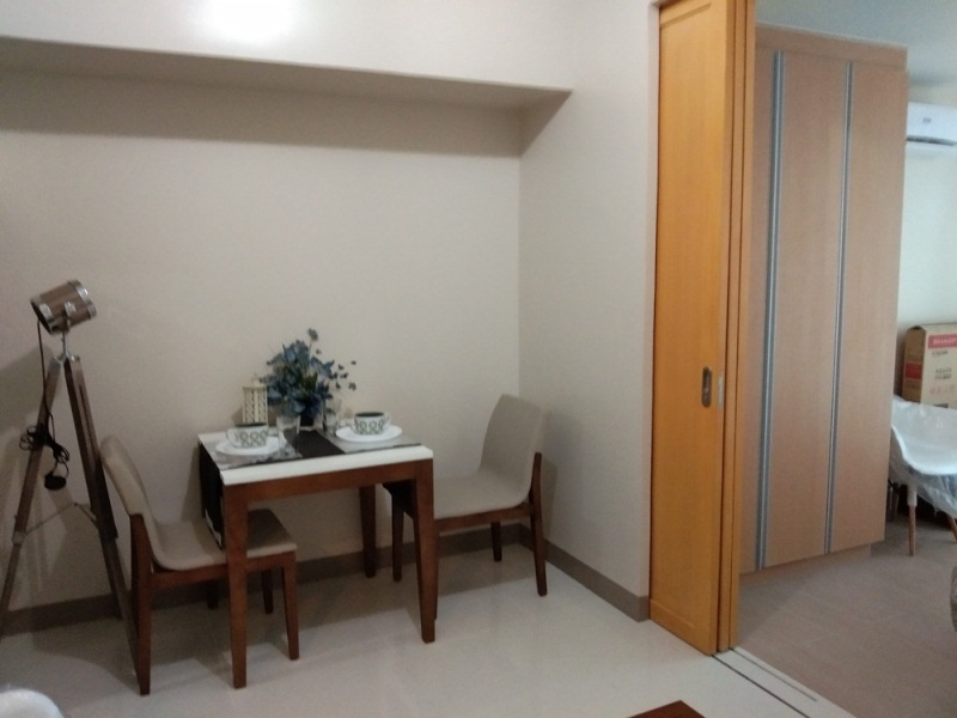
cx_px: 478
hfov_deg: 58.4
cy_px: 359
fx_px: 857
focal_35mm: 31
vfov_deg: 45.4
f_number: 2.2
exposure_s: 1/14.3
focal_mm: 3.69
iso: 400
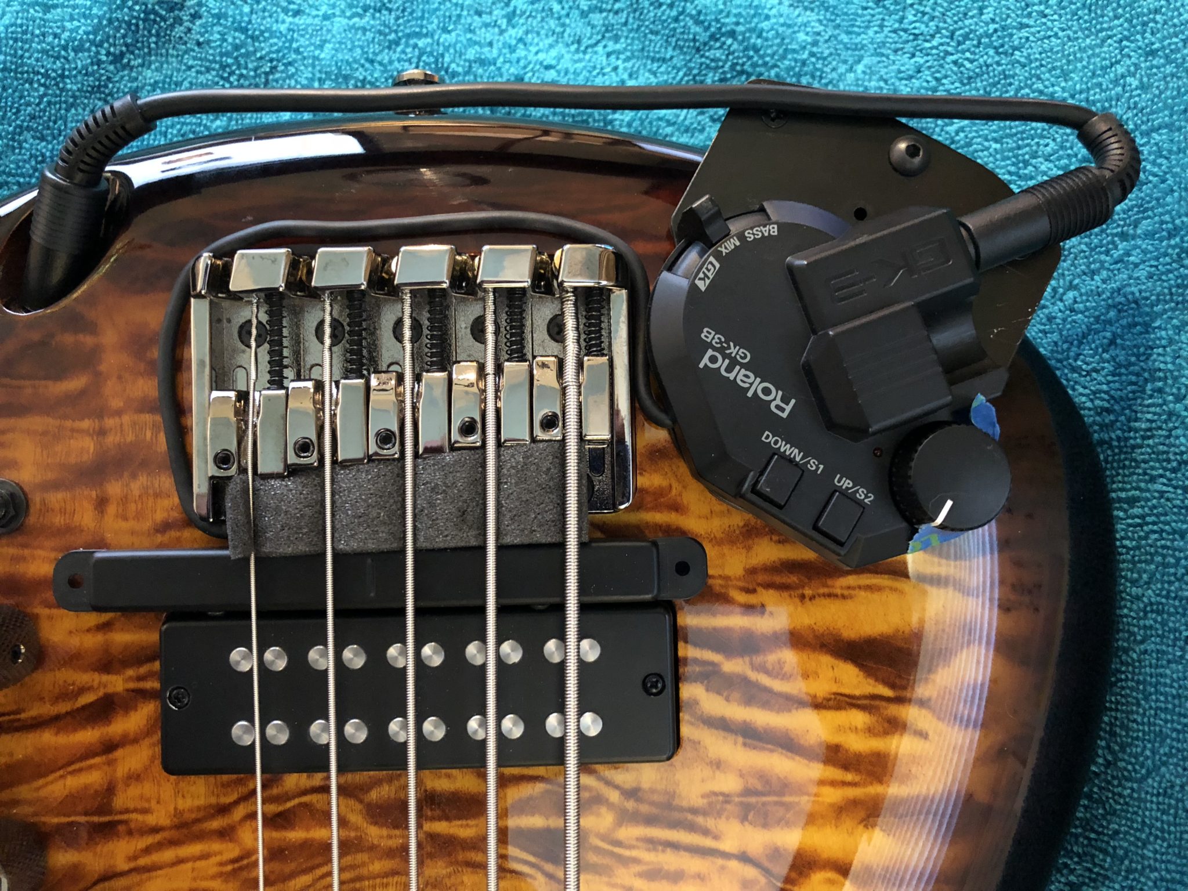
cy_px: 446
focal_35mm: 28
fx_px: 961
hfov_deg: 63.4
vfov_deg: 49.7
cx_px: 594
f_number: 1.8
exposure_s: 1/4
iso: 100
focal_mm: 3.99
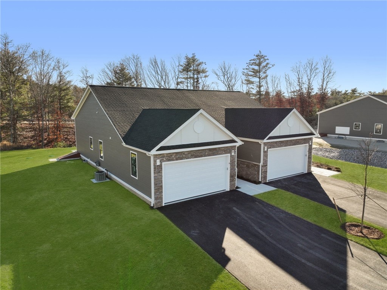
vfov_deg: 56.8
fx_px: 268
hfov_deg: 71.6
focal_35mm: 24
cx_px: 194
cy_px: 145
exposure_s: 1/120
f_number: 2.8
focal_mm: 12.29
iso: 100
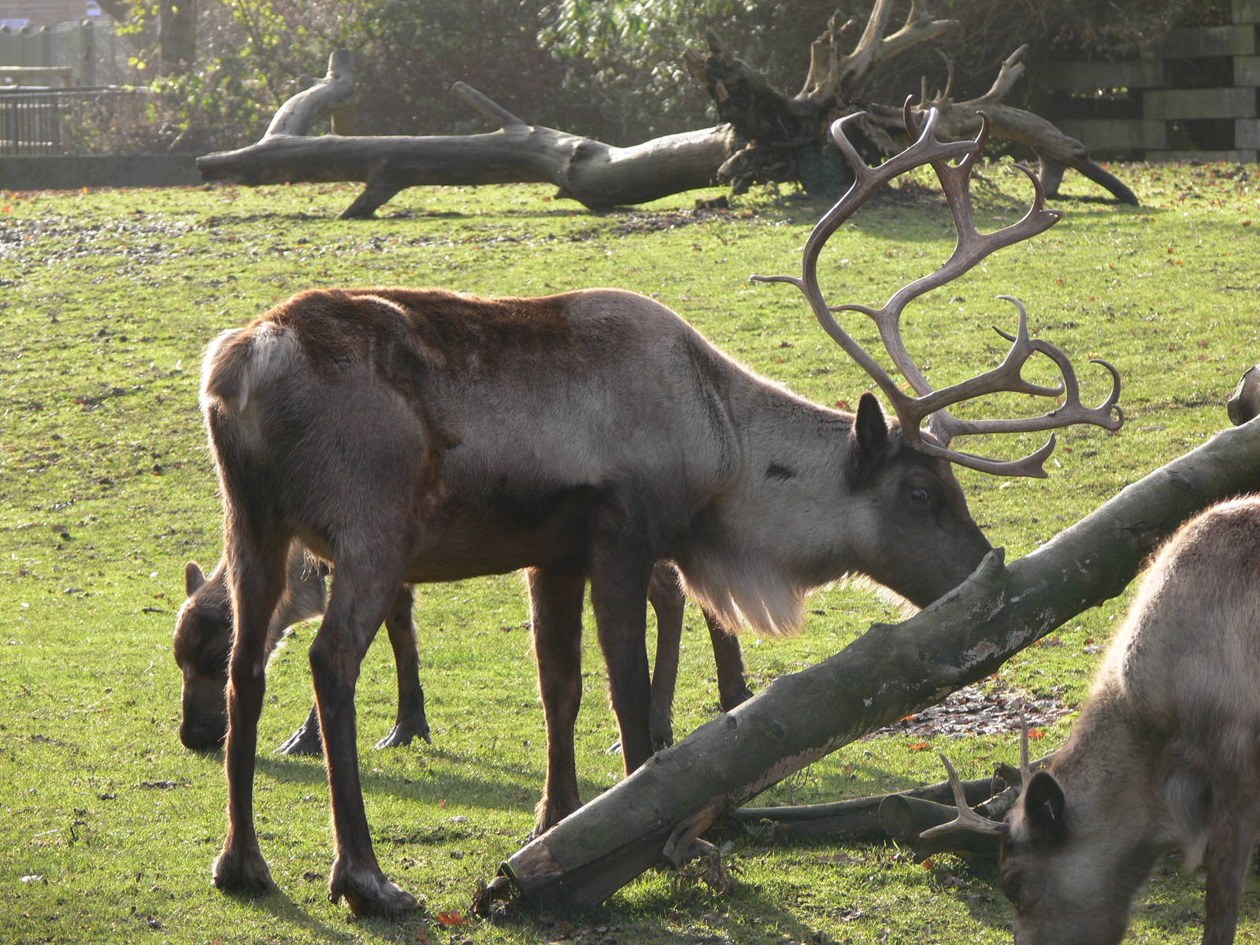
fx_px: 8008
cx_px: 630
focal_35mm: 220
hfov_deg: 9.0
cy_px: 472
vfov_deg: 6.8
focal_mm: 46.5
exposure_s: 1/125
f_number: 5
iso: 80
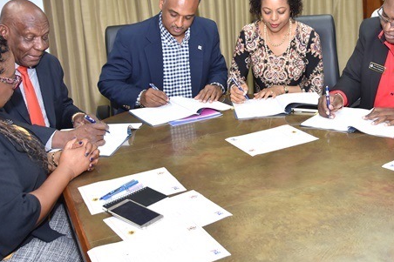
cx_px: 262
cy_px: 81
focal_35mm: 51
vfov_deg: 26.3
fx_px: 558
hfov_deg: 38.5
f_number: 5.6
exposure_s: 1/60
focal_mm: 24
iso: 1000
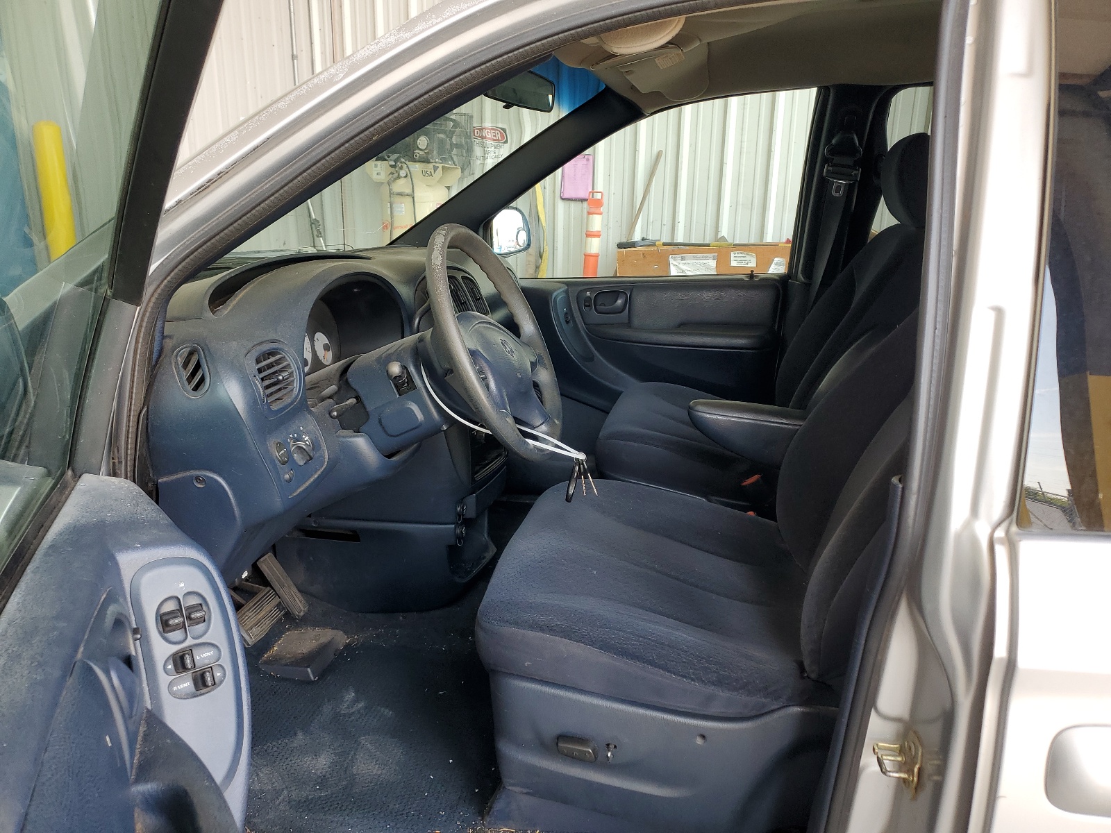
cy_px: 416
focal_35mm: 26
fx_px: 834
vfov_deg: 53.1
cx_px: 556
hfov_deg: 67.3
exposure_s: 1/147
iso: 50
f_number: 1.5
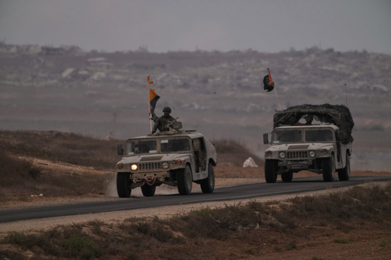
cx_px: 196
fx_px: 13028
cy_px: 130
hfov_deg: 1.7
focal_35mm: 1200
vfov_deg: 1.1
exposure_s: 1/2500
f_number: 13
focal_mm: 1200
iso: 1000
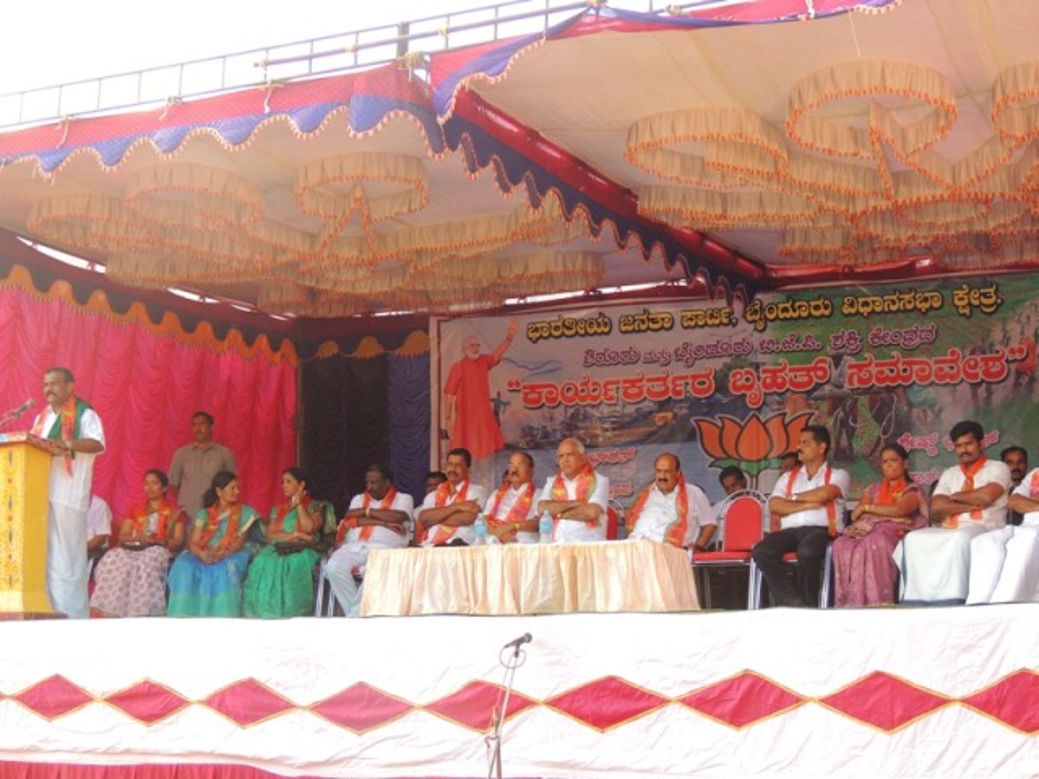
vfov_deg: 24.4
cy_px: 390
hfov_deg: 32.2
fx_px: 1801
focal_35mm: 60
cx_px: 520
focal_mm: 10.7
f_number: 3.7
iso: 100
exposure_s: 1/80
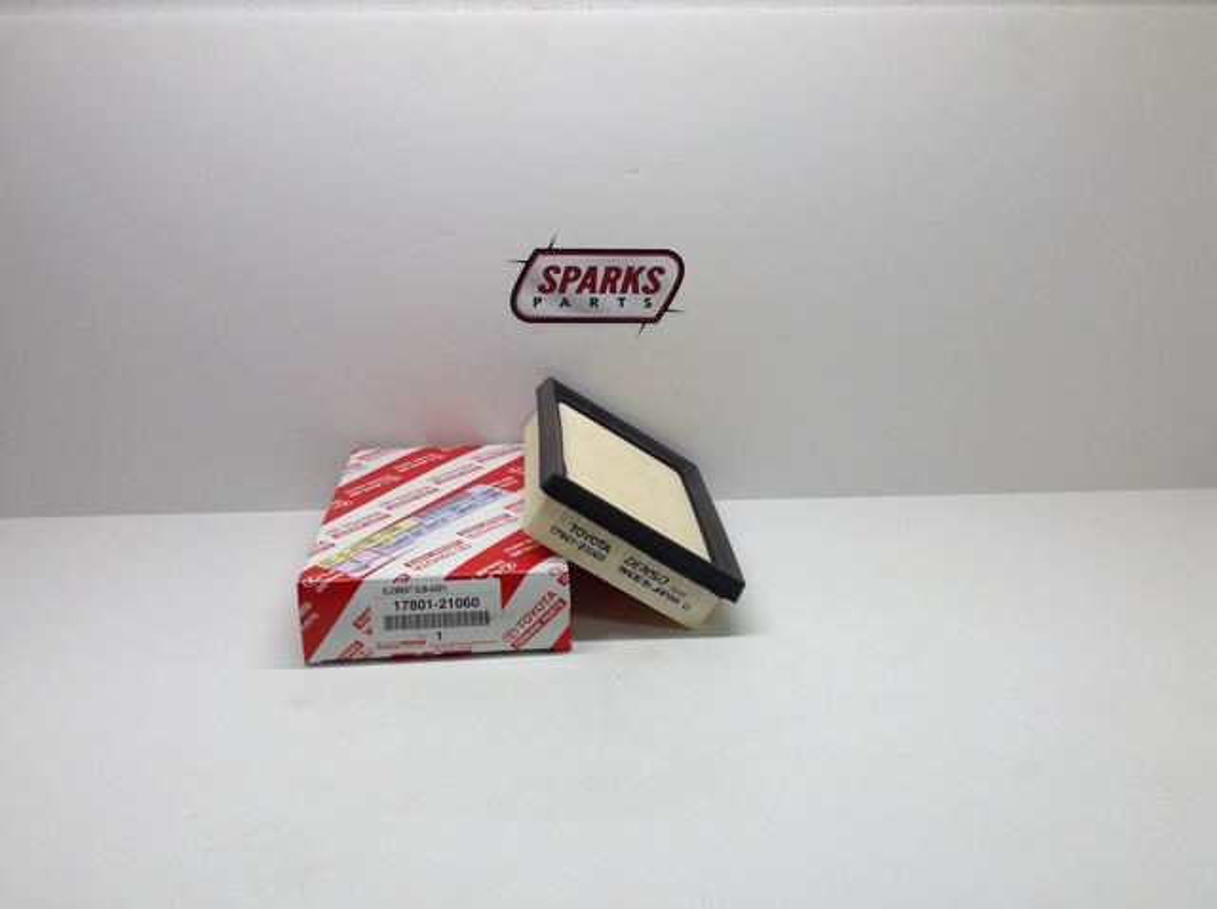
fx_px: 1158
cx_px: 608
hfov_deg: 55.4
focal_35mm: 33
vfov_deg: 42.8
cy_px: 454
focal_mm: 3.3
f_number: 2.4
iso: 32
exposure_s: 1/40
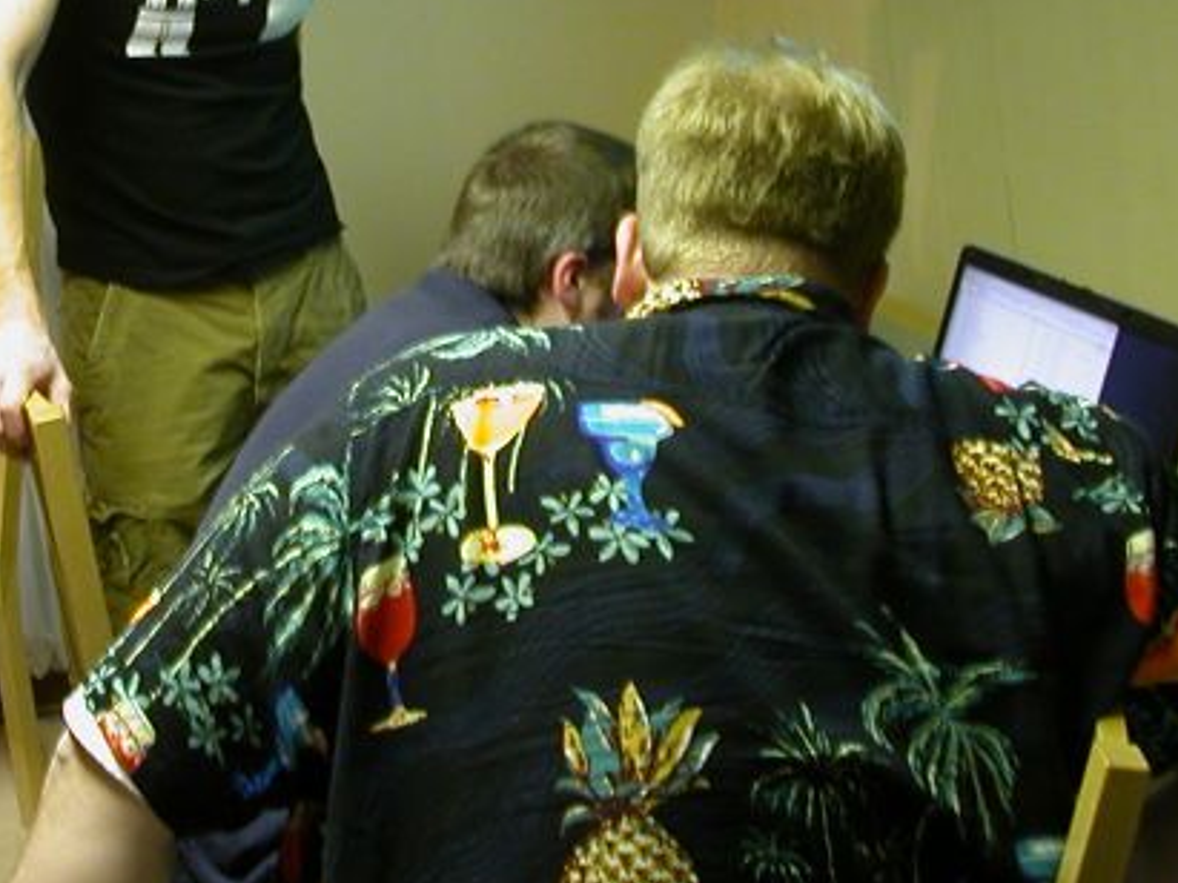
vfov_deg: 20.3
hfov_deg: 27.0
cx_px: 473
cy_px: 209
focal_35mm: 72
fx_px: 2449
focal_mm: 5.6
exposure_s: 1/3.4
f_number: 2.7
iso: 116
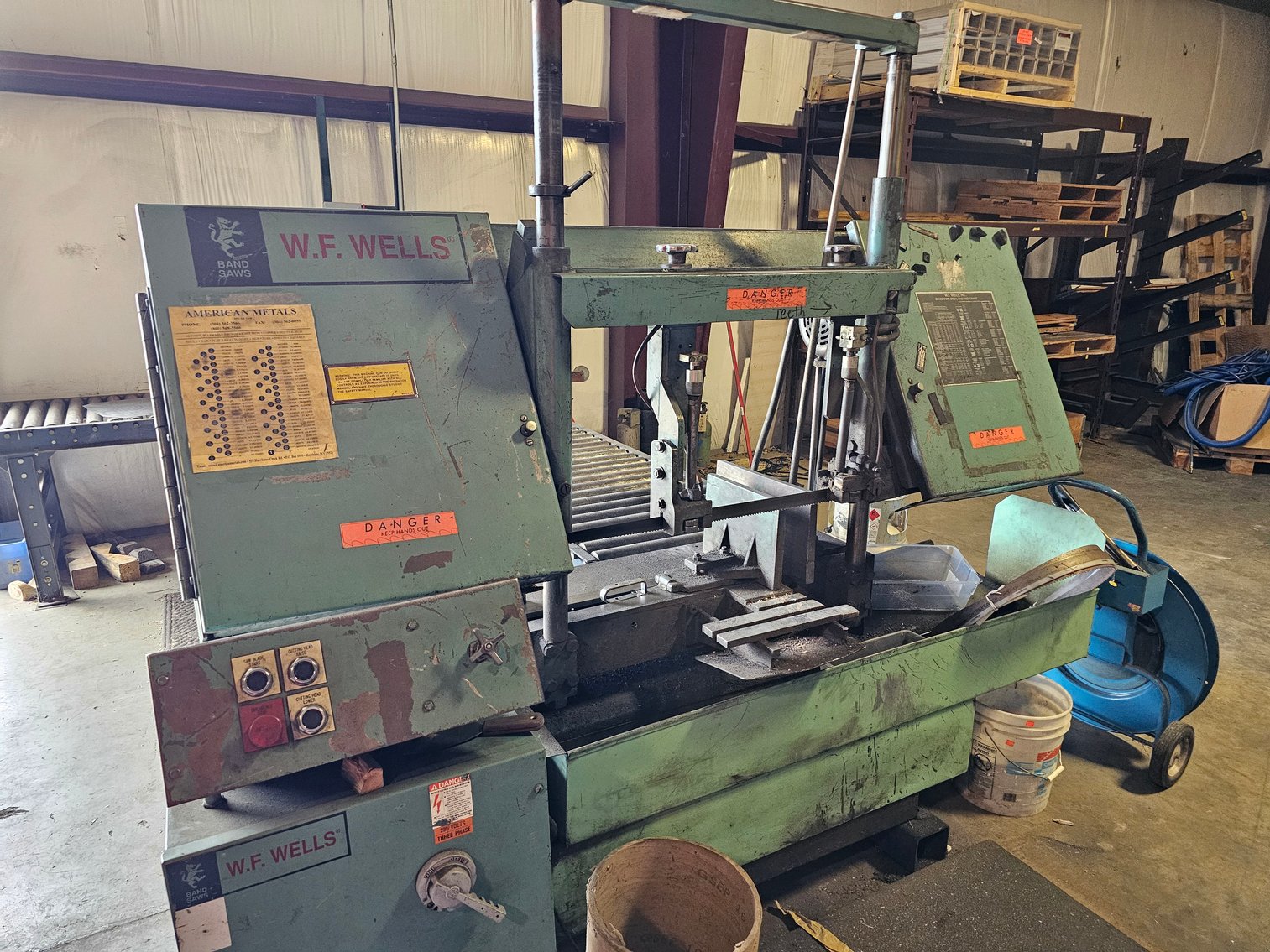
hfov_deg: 73.9
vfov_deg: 58.9
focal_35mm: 23
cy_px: 476
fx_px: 844
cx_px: 635
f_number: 1.7
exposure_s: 1/120
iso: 800
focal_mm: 6.3
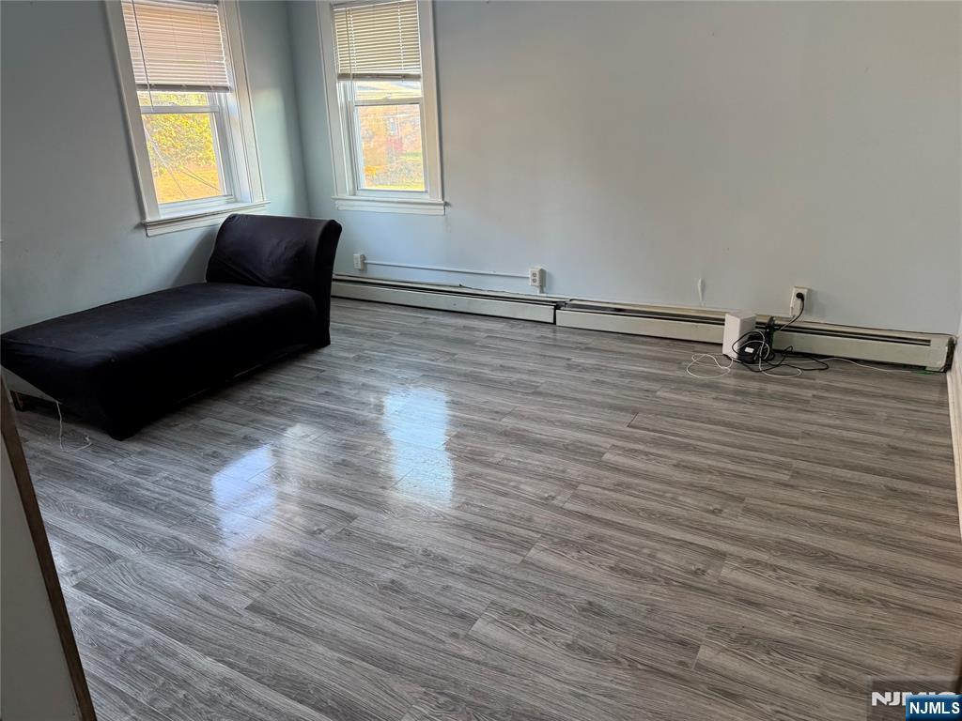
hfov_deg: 71.6
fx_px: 667
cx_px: 481
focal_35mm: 24
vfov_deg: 56.8
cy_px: 360
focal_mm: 6.76
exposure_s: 1/60
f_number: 1.78
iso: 250
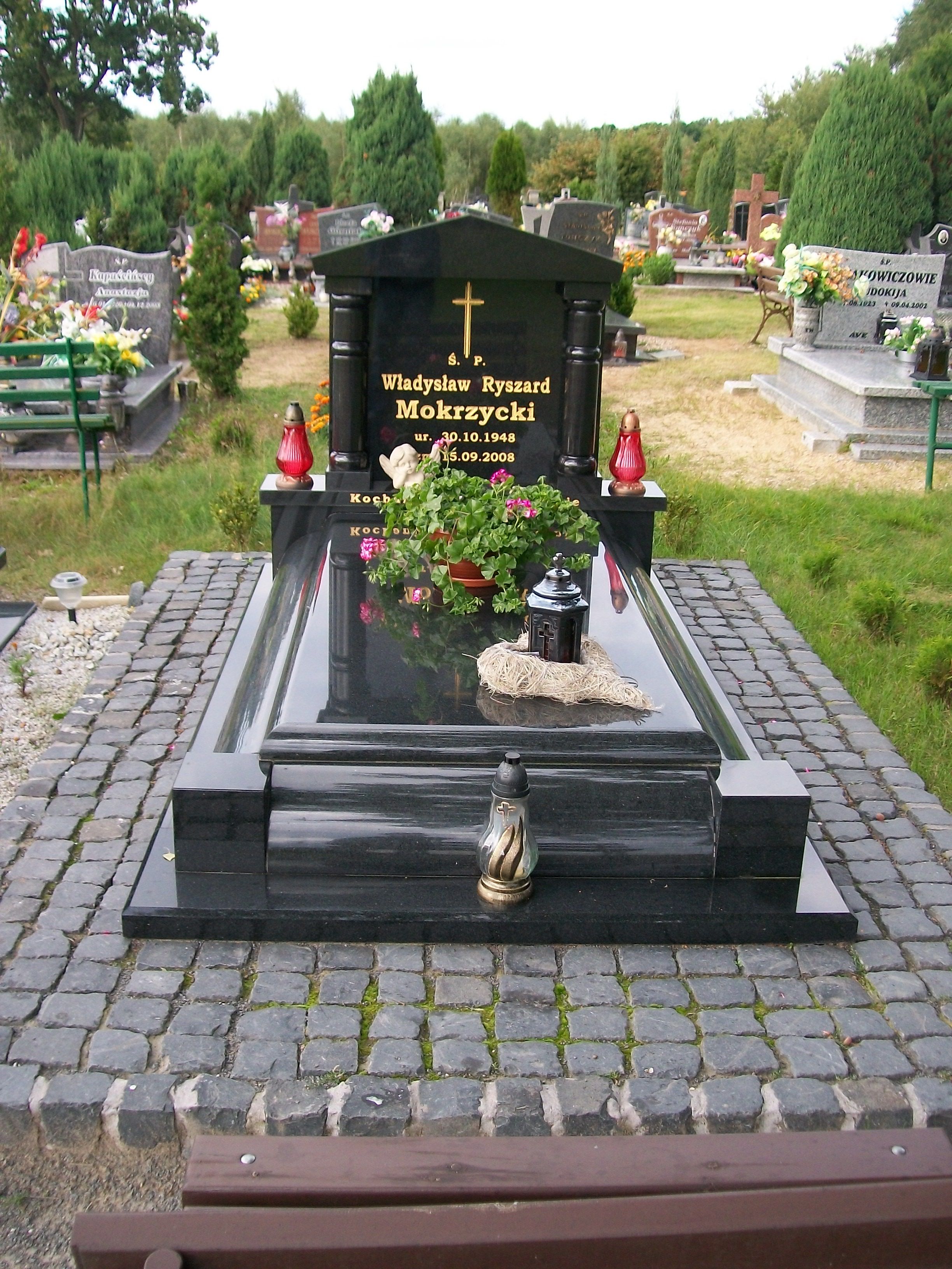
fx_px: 1320
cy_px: 634
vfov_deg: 51.4
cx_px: 476
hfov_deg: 39.7
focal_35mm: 36
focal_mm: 6
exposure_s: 1/200
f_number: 2.7
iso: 80
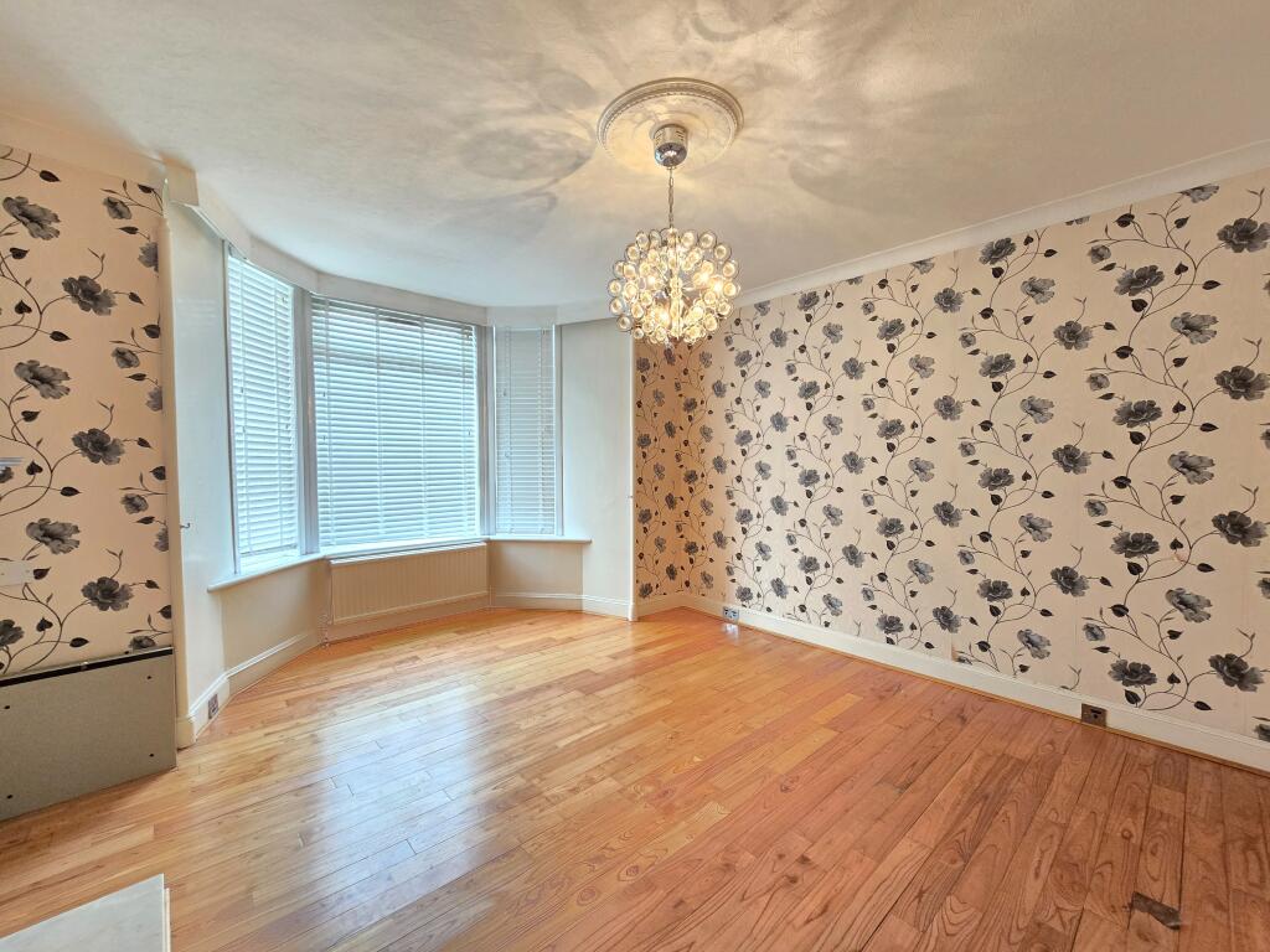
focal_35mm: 13
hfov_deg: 106.2
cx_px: 635
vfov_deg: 89.9
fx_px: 477
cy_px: 476
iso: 400
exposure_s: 1/50
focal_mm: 2.2
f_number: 2.2
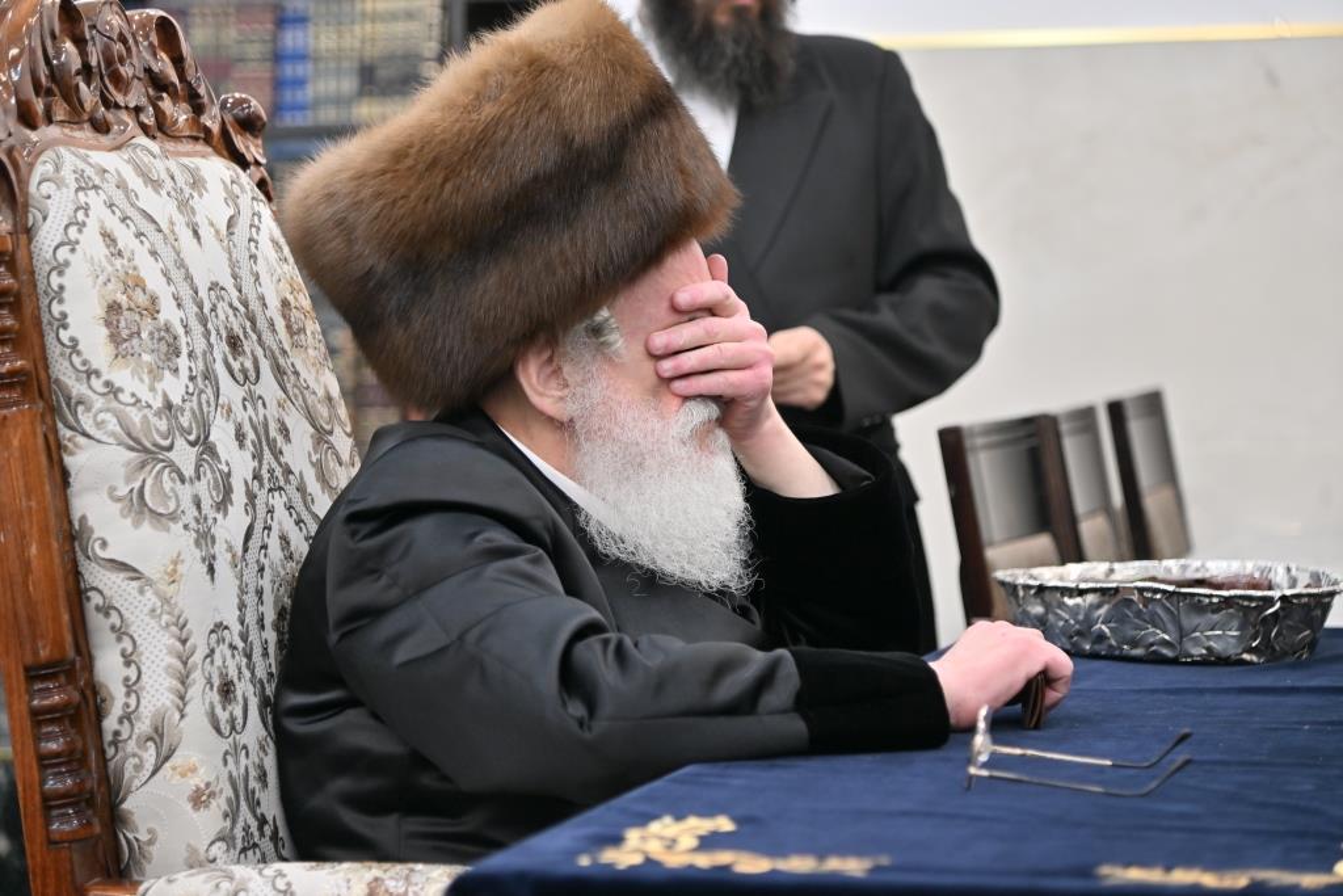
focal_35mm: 105
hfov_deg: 19.5
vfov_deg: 13.0
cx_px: 672
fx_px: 3917
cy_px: 448
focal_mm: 105
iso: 320
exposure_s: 1/100
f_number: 4
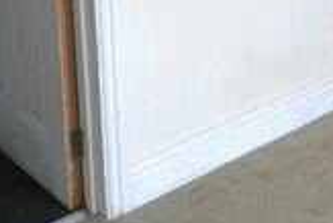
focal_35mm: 94
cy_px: -238
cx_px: 601
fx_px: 870
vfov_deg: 12.6
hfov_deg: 17.5
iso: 560
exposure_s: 1/60
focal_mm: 10
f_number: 3.5
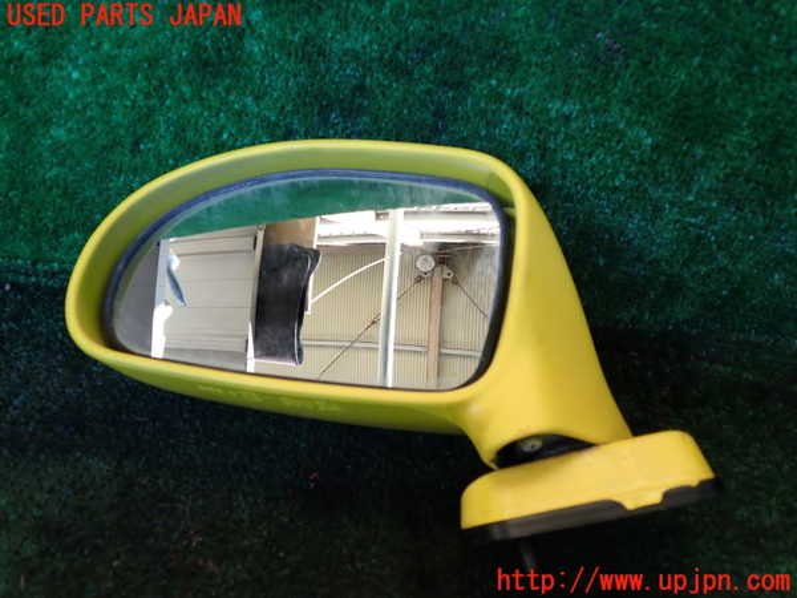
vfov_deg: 46.8
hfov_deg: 60.0
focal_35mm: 30
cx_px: 398
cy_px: 299
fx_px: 691
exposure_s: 1/60
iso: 100
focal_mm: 5.4
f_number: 2.3
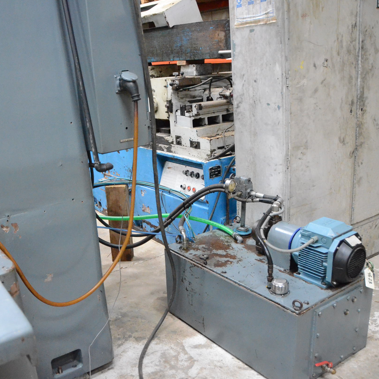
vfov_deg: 47.2
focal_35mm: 35
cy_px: 189
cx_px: 134
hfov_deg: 46.7
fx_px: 434
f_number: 3.5
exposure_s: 1/640
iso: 6400
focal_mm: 18
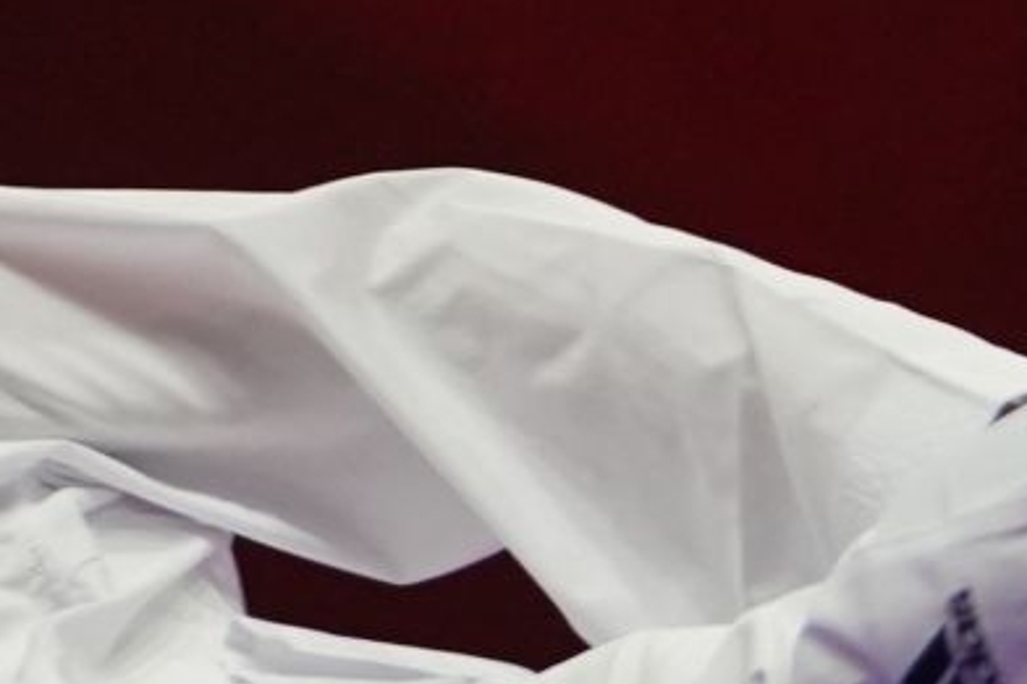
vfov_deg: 0.9
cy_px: 666
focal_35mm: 1464
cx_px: 472
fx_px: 41745
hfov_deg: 1.4
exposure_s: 1/1000
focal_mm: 213
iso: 2000
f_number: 4
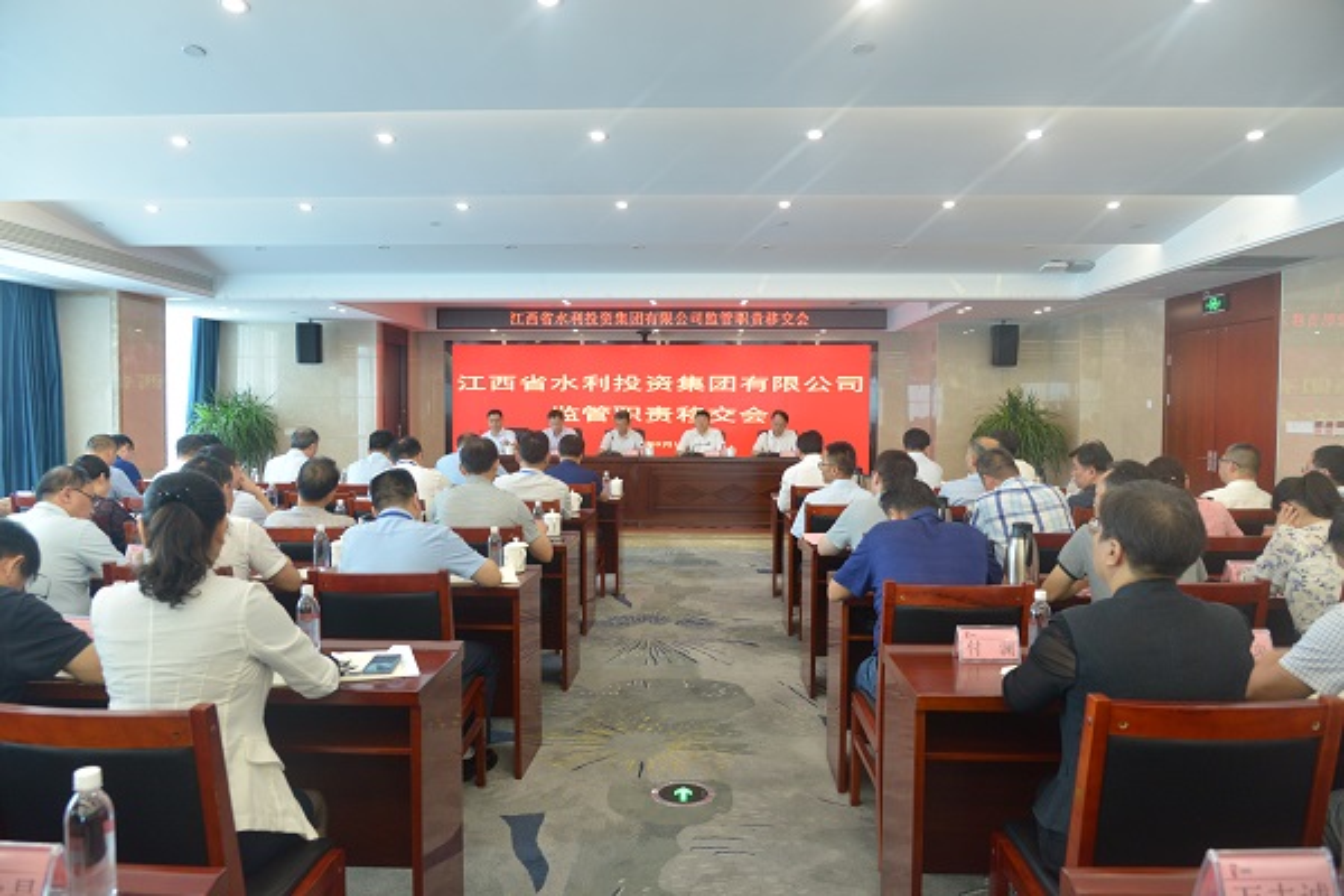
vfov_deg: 53.1
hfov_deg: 73.7
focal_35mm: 24
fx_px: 896
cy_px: 448
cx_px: 672
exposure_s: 1/100
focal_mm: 24
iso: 1250
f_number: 5
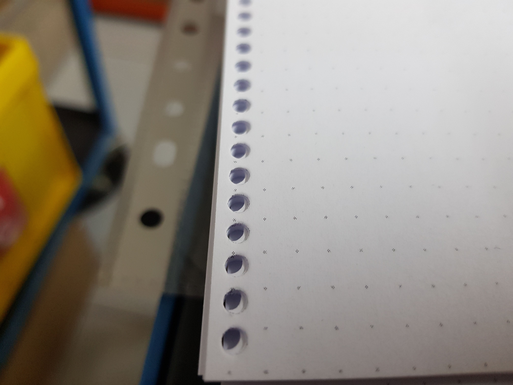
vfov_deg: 53.1
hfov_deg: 67.3
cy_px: 192
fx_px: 385
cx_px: 256
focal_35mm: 26
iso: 160
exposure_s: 1/33
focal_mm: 4.2
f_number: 1.7
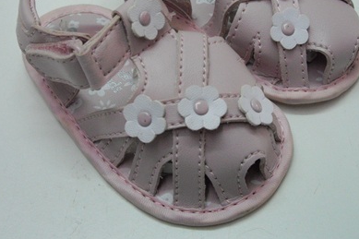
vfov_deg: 20.6
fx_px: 648
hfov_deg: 31.0
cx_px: 184
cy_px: 41
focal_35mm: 65
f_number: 2.8
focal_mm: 7.9
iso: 400
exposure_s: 1/60
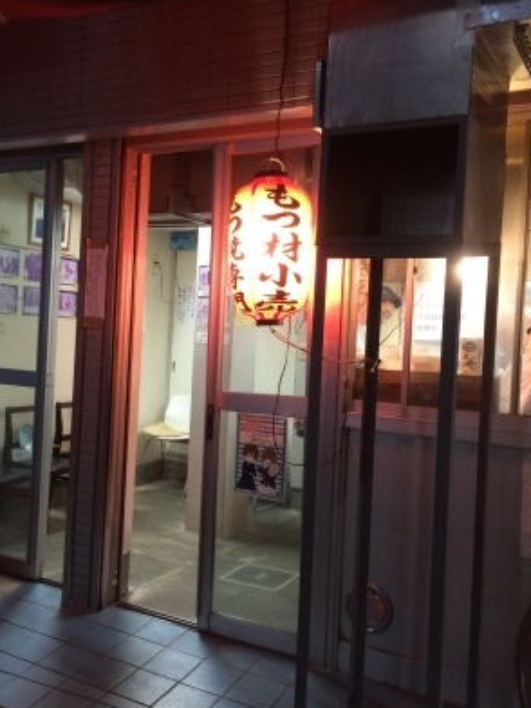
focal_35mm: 37
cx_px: 214
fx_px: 757
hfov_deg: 38.5
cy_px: 343
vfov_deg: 50.1
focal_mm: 4.15
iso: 320
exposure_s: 1/30
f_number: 2.2
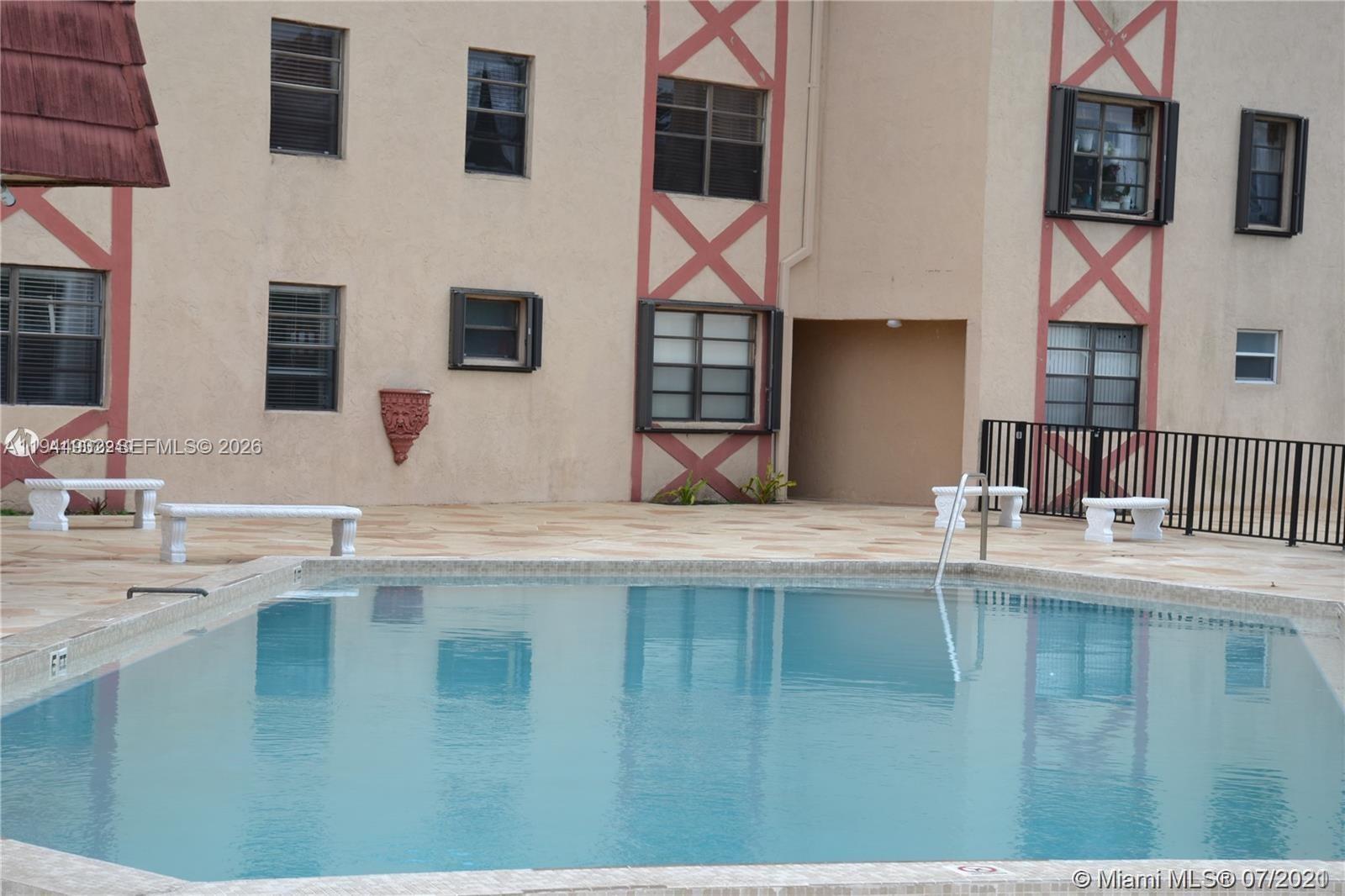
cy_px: 448
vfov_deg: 17.5
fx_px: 2913
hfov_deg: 26.0
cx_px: 672
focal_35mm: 78
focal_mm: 52
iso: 100
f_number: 6.3
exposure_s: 1/160
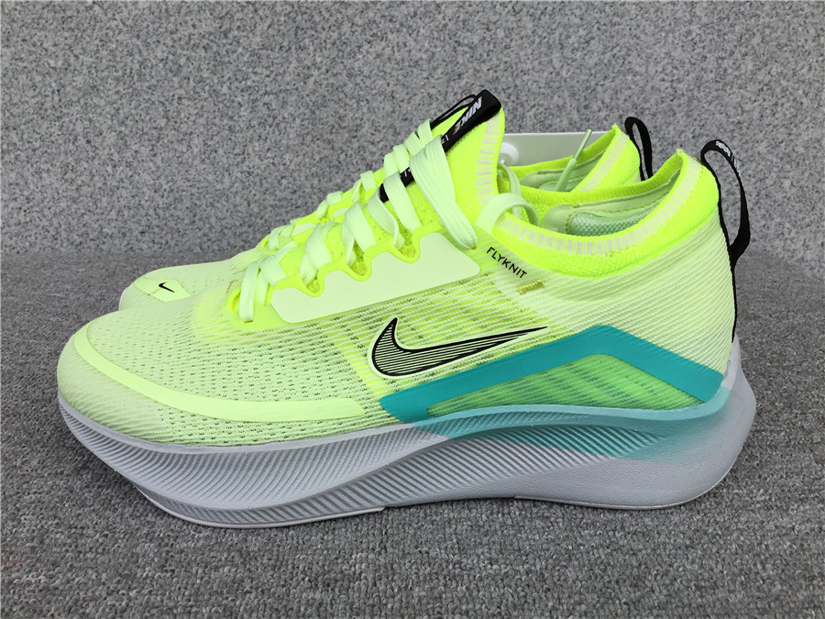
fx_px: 739
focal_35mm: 31
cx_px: 412
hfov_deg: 58.4
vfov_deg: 45.4
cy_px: 310
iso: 25
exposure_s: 1/936
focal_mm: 3.3
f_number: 2.4
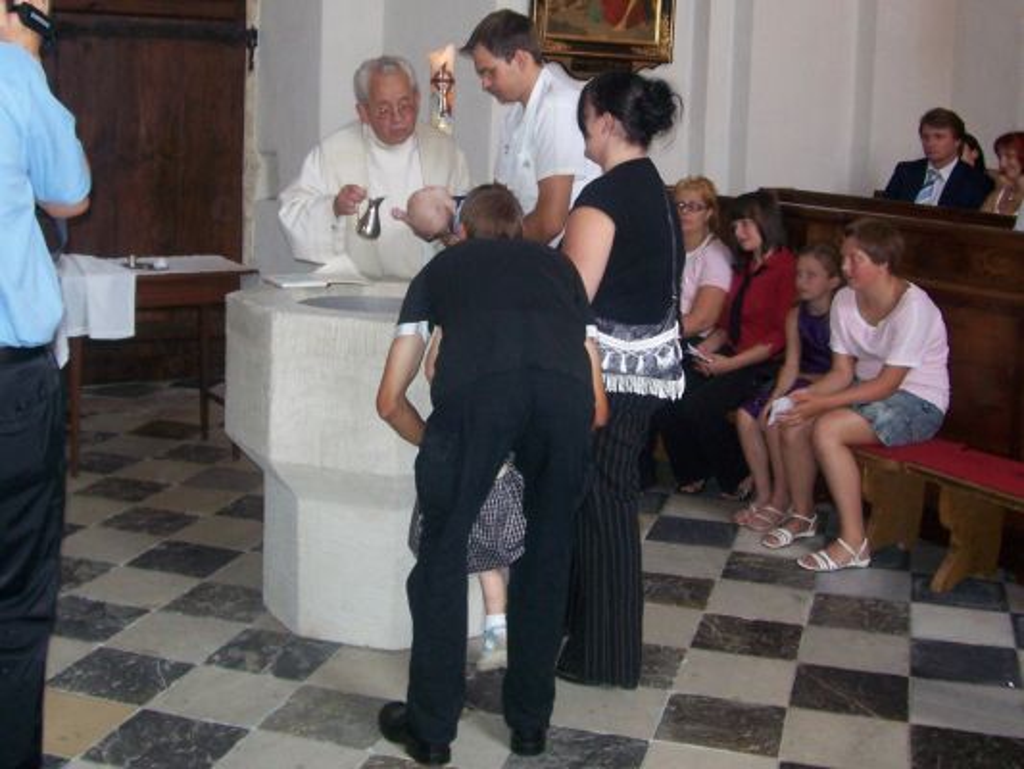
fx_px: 1006
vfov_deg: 41.8
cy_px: 384
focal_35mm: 34
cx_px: 512
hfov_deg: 53.9
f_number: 2.7
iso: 160
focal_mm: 5.6
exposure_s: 1/60
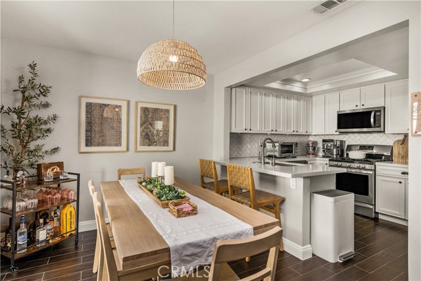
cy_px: 140
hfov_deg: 90.0
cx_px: 210
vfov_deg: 67.4
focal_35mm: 18
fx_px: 211
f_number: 5.6
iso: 80
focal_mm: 18
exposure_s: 1/20
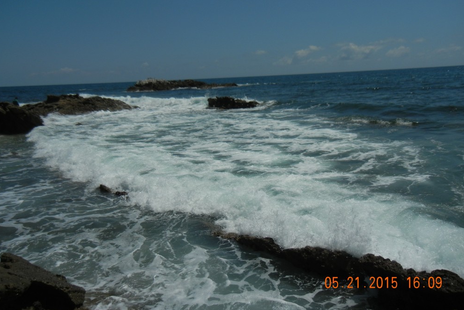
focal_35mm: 32
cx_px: 233
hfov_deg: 58.7
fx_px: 413
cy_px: 141
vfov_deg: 41.1
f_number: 7
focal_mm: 5.4
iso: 160
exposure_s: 1/2000
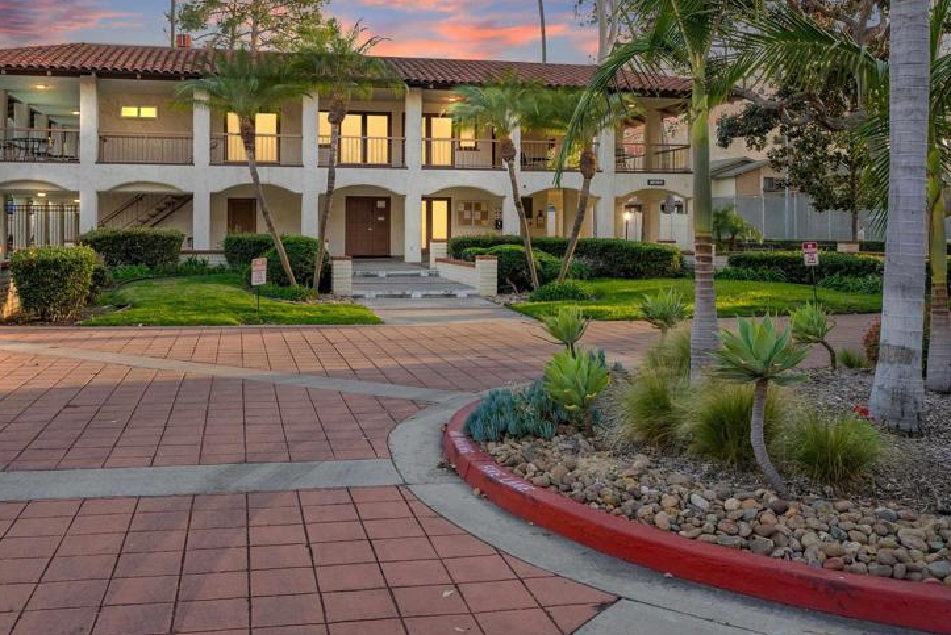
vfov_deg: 38.6
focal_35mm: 34
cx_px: 427
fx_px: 899
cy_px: 229
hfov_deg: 55.7
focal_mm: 24
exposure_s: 1/60
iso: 250
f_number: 6.3
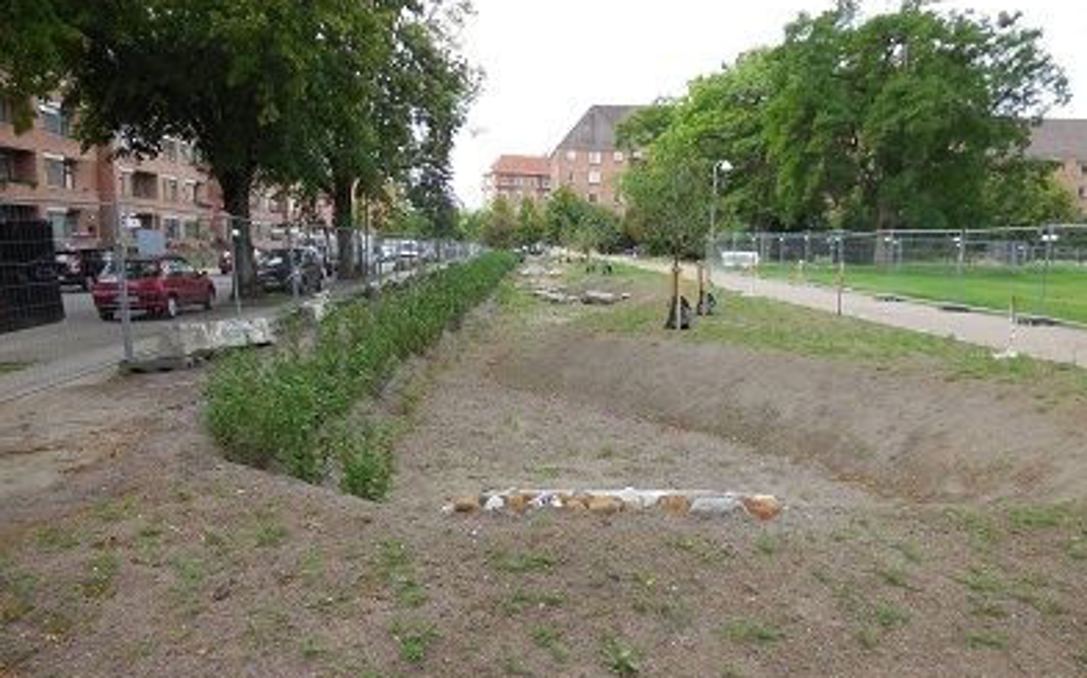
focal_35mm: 27
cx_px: 545
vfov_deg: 45.9
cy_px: 379
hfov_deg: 68.4
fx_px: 799
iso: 125
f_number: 3.1
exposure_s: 1/320
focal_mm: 4.5
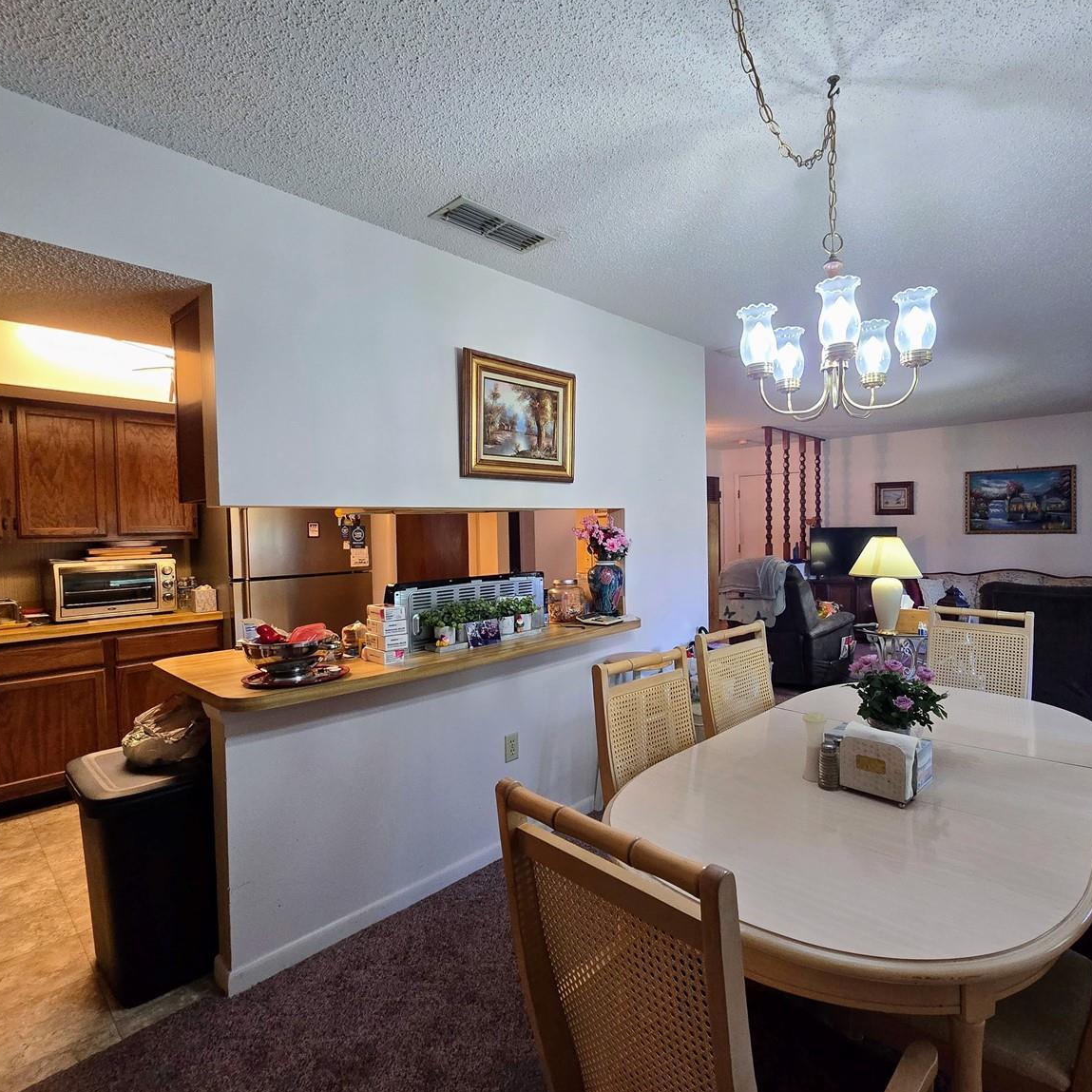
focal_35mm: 16
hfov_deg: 86.8
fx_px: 571
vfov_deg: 87.4
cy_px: 550
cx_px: 626
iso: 250
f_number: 2.2
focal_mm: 2.2
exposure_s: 1/60
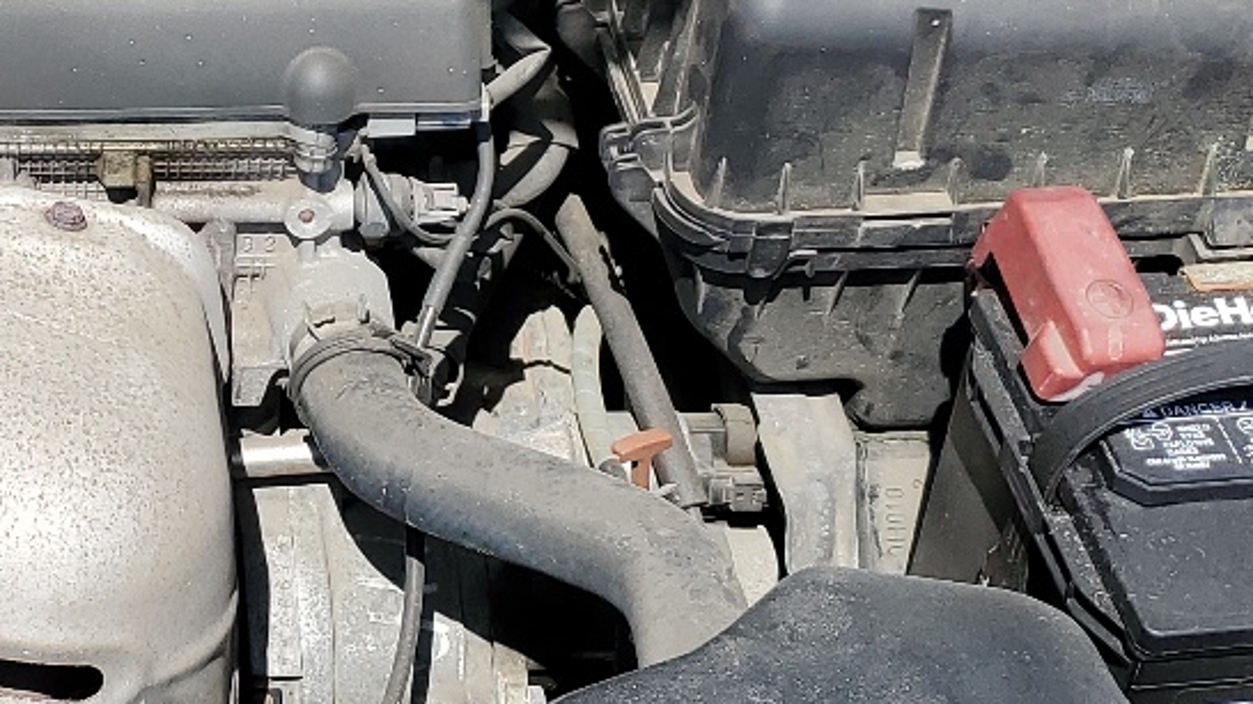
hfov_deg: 24.8
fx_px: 2757
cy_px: 103
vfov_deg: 14.4
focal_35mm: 83
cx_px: 106
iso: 50
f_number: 1.5
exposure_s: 1/2500
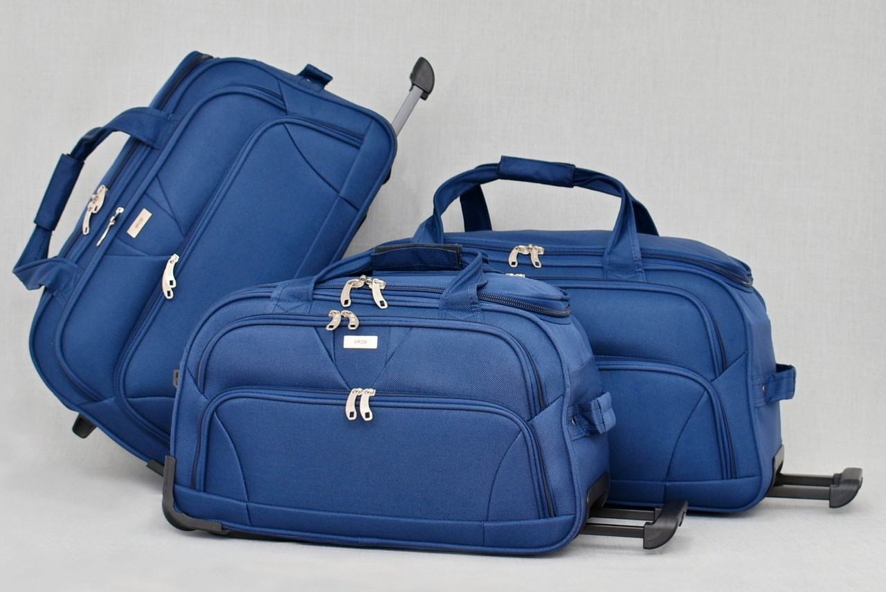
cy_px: 296
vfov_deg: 33.1
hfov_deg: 47.9
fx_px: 998
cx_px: 443
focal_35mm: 40
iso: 100
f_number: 5.6
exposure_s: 1/60
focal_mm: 27
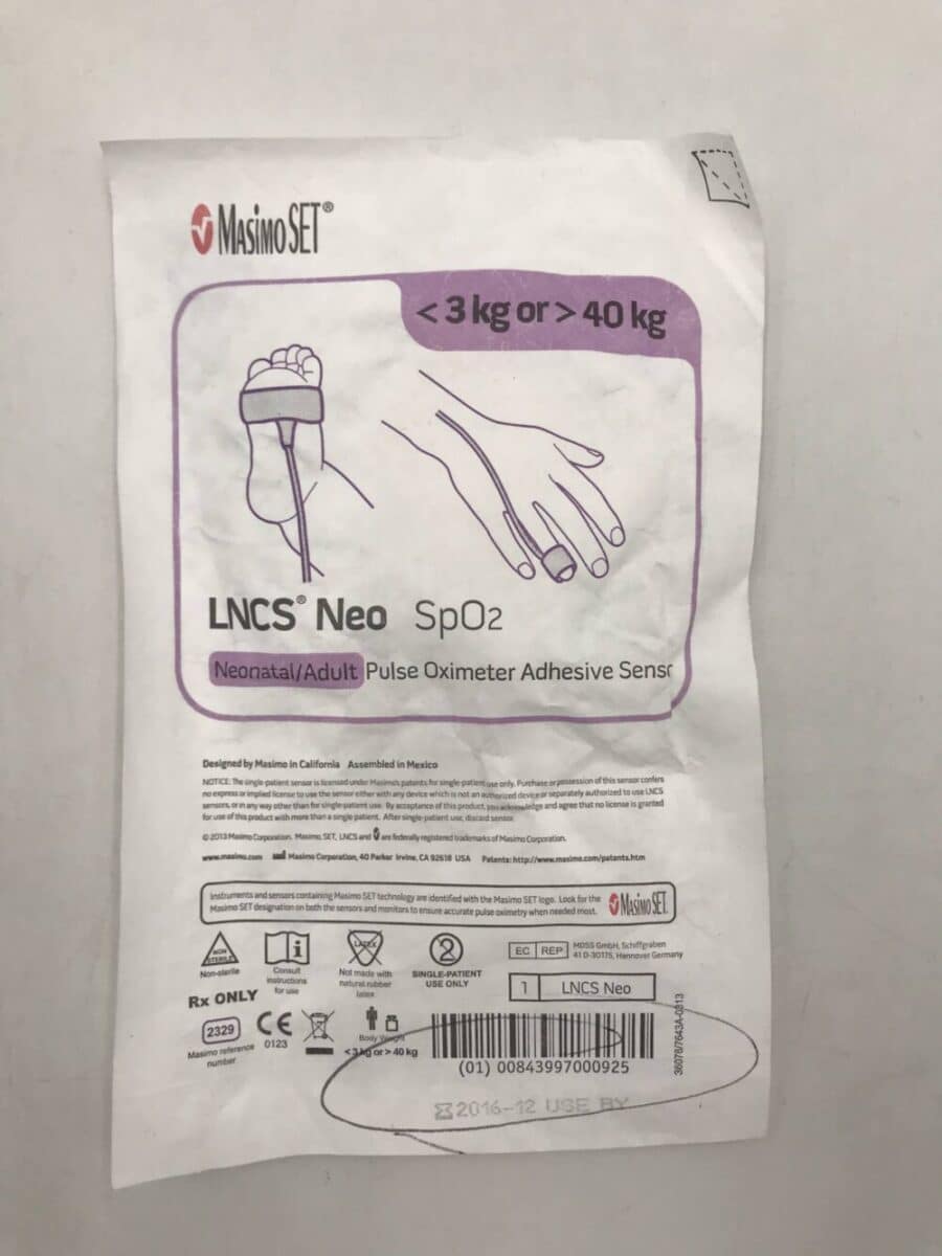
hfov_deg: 49.7
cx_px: 471
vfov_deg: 63.4
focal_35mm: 28
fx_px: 1016
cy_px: 628
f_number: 1.8
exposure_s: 1/60
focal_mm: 3.99
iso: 25
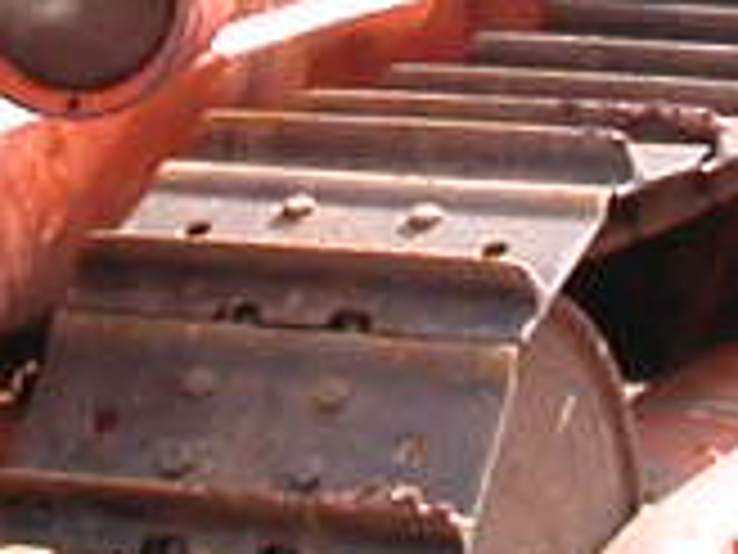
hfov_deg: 8.6
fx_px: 4925
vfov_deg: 6.4
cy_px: -36
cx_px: 356
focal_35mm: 231
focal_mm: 5.6
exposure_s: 1/212
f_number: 4.5
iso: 100
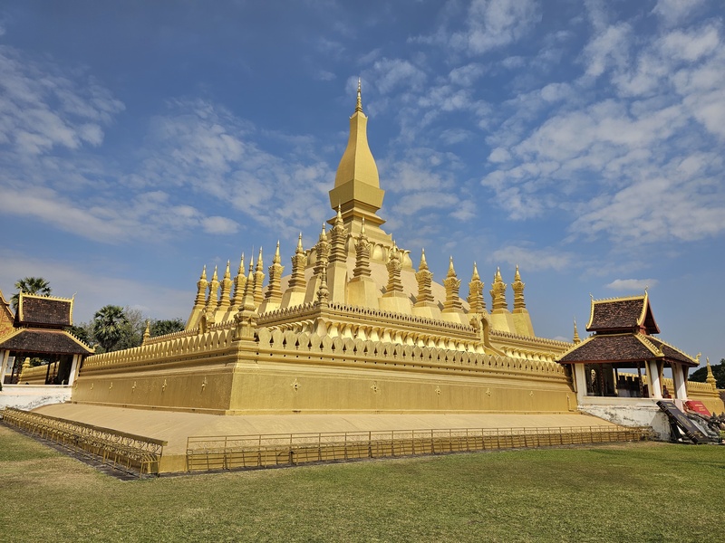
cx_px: 362
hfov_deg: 73.9
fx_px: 482
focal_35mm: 23
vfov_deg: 58.9
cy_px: 272
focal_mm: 6.3
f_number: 1.7
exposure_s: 1/1785
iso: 10
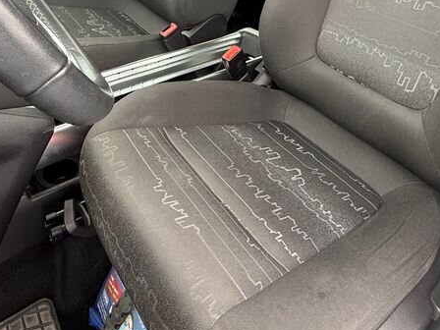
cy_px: -10
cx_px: 214
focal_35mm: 32
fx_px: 407
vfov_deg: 38.5
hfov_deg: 56.8
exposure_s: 1/99
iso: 100
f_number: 2.2
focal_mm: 2.22
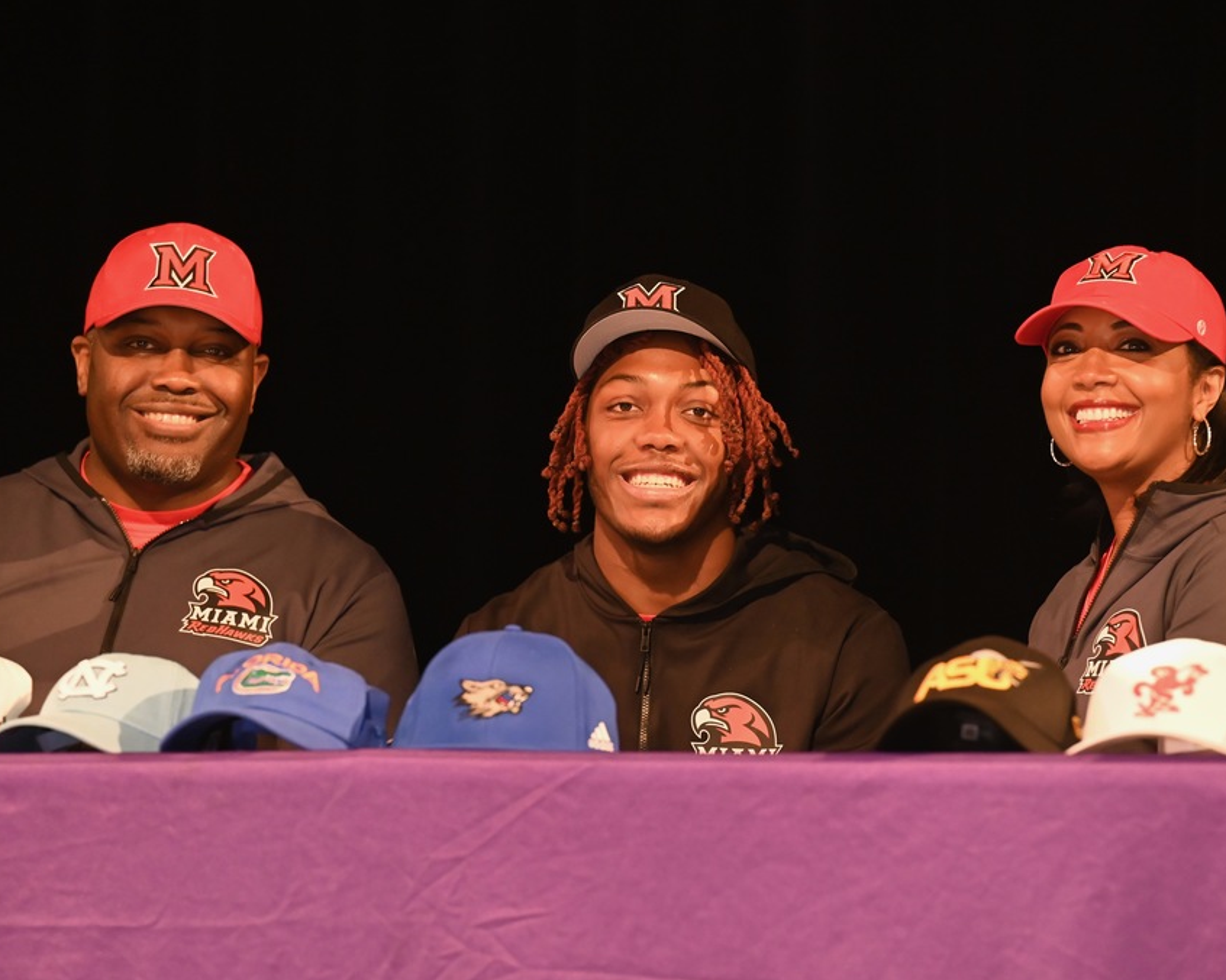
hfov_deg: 8.5
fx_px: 8238
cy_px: 491
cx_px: 633
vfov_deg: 6.8
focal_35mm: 227
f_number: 4.5
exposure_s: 1/100
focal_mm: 200
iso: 5000
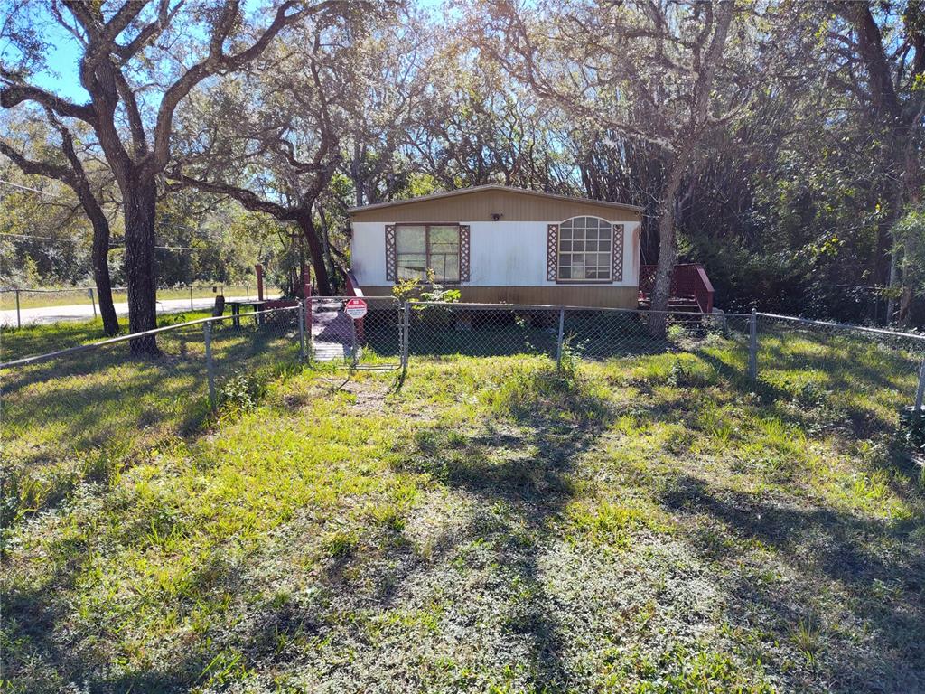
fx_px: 615
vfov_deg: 58.9
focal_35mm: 23
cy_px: 347
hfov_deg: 73.9
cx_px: 462
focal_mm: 5.56
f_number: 1.8
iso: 100
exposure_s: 1/720
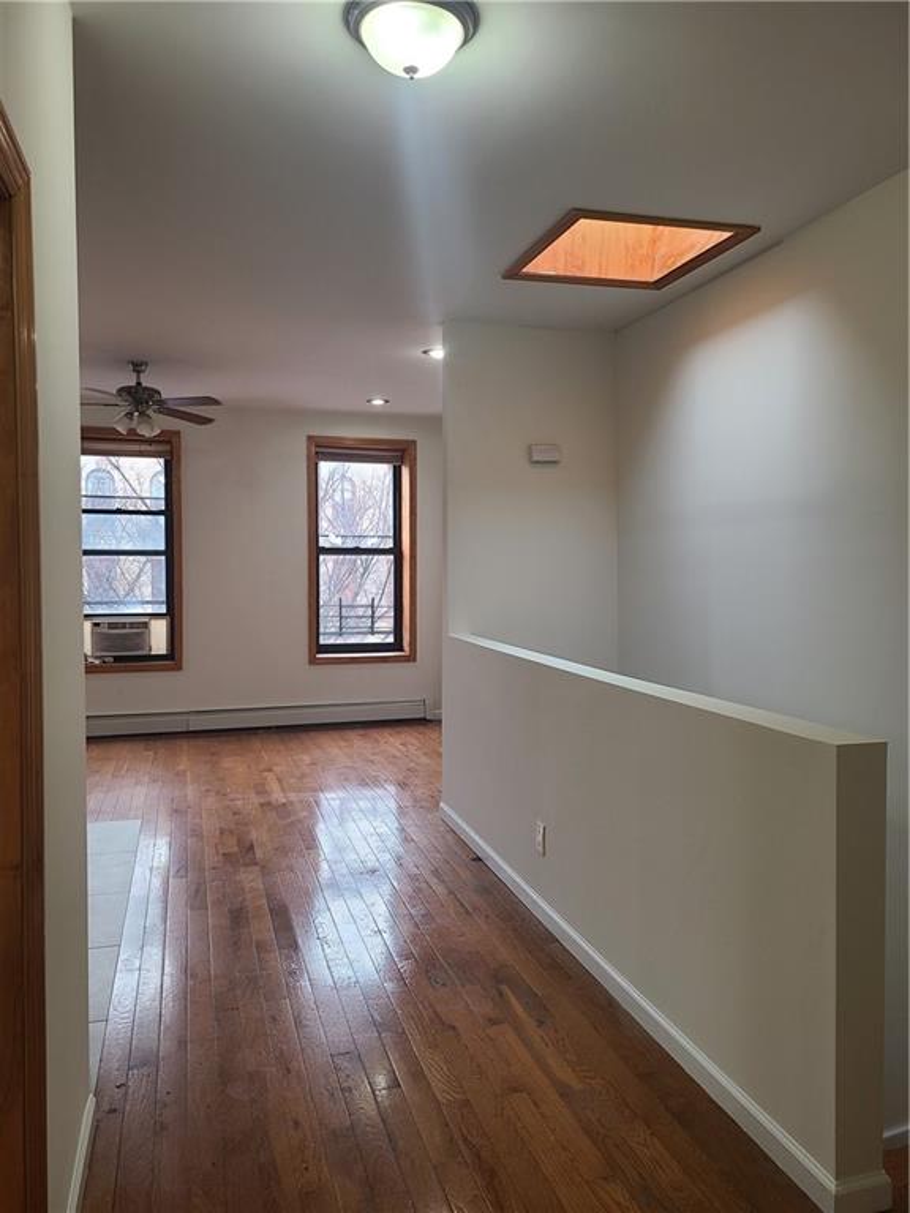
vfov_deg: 67.3
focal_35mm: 26
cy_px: 606
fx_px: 911
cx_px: 455
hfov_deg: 53.1
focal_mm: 5.4
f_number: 1.8
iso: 100
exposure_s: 1/60
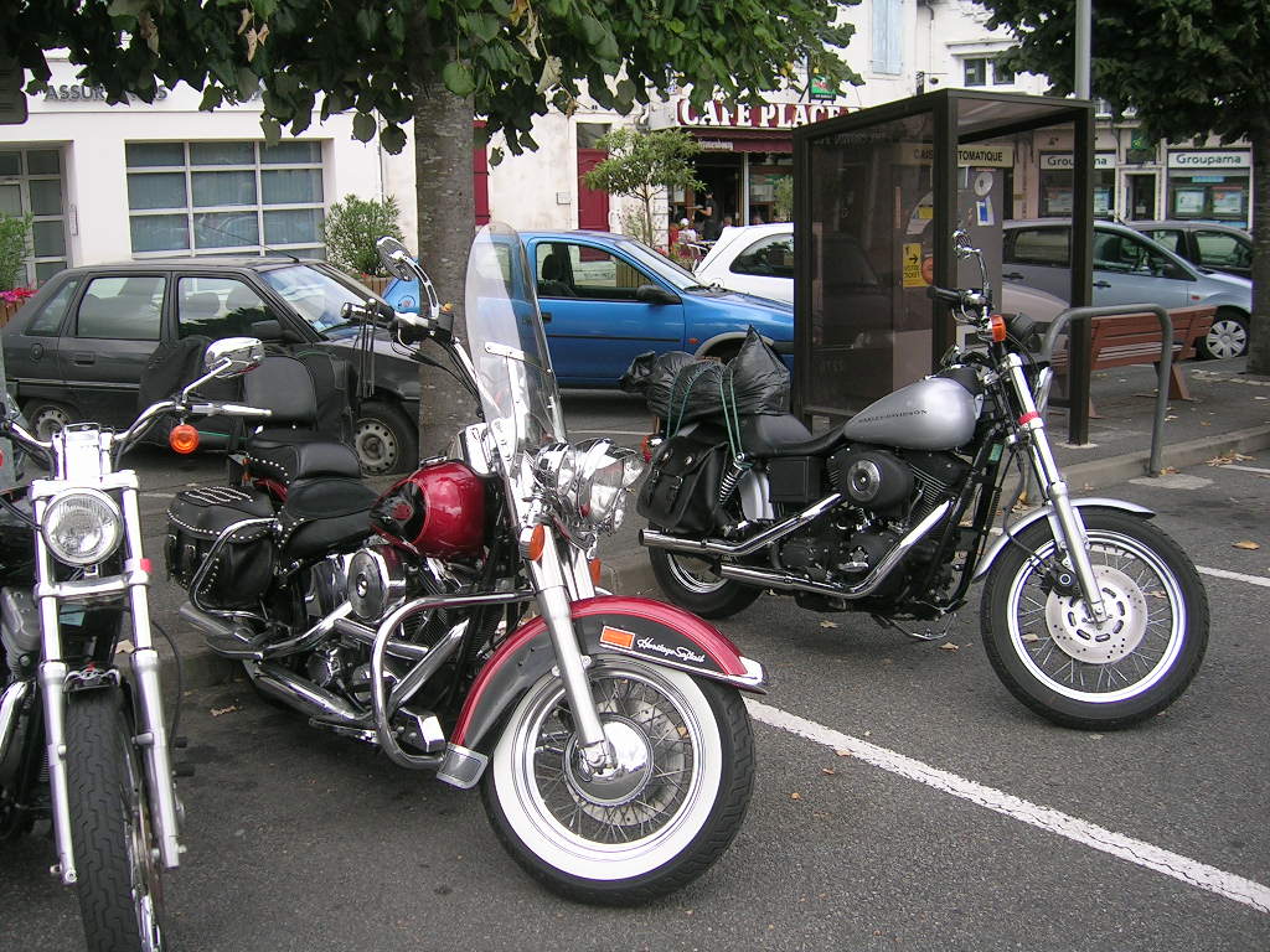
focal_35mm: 35
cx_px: 635
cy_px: 476
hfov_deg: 52.6
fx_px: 1284
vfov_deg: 40.7
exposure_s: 1/402
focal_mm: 5.4
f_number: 2.8
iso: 50
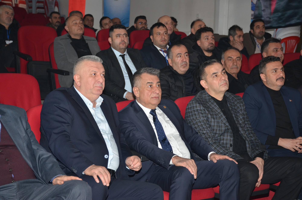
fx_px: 628
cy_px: 100
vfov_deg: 18.1
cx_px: 151
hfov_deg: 27.0
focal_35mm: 75
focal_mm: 50
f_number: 4.8
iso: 800
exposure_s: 1/60
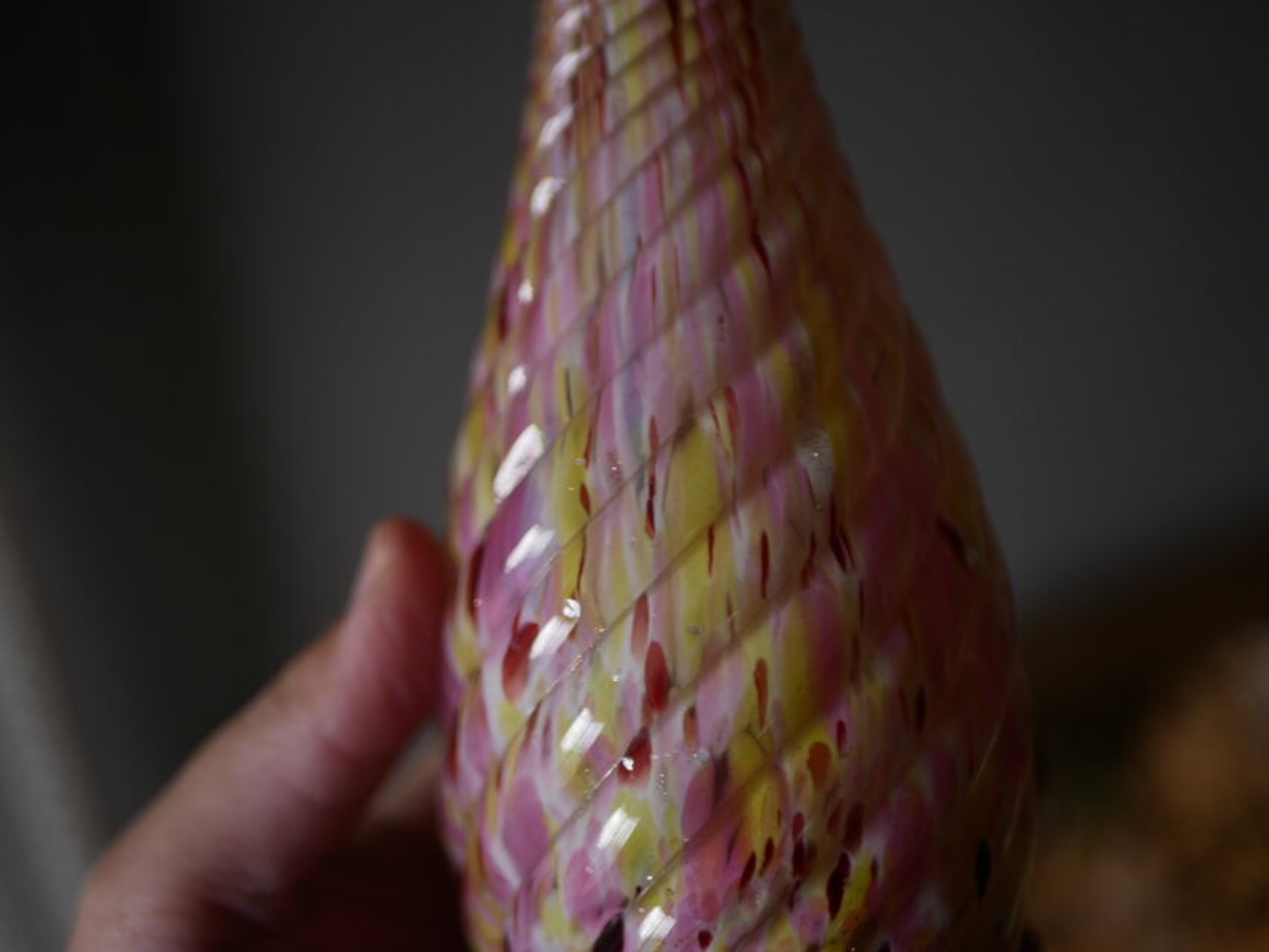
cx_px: 634
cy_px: 476
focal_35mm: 50
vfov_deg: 29.1
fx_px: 1833
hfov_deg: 38.2
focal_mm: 25
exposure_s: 1/125
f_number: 1.7
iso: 200
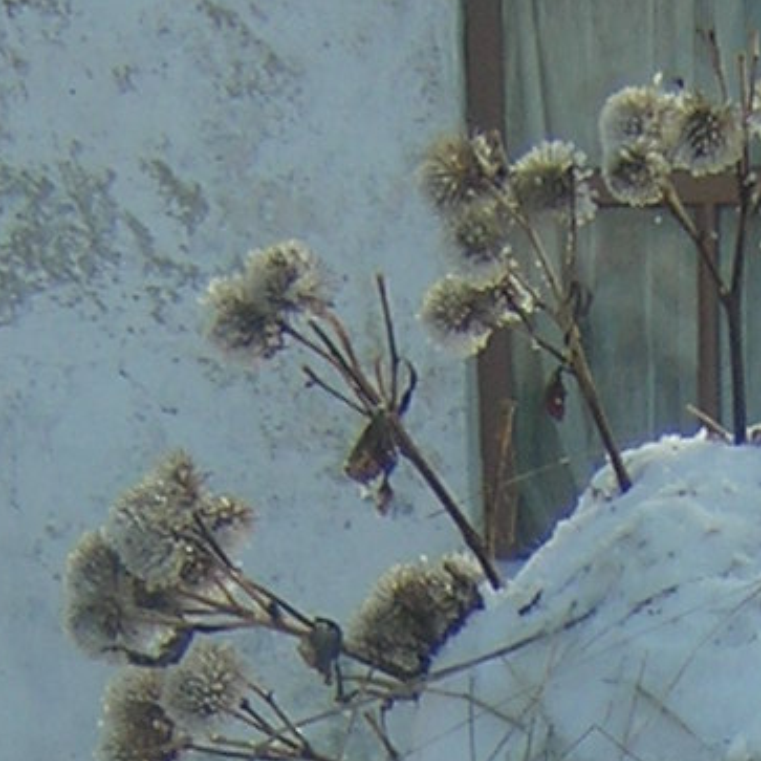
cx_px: 914
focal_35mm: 183
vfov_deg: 9.0
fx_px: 4552
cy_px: 1539
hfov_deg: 9.4
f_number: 2.9
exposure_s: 1/412
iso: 100
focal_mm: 6.1
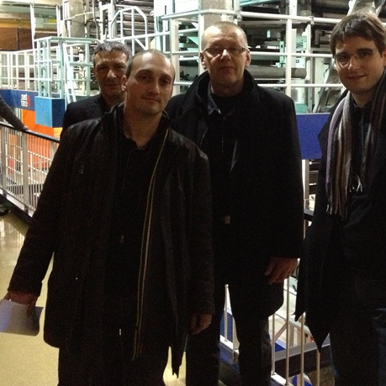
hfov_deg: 30.2
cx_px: 320
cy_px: 132
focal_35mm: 55
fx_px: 694
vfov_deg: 30.9
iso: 640
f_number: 2.4
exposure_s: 1/15
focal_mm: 4.28
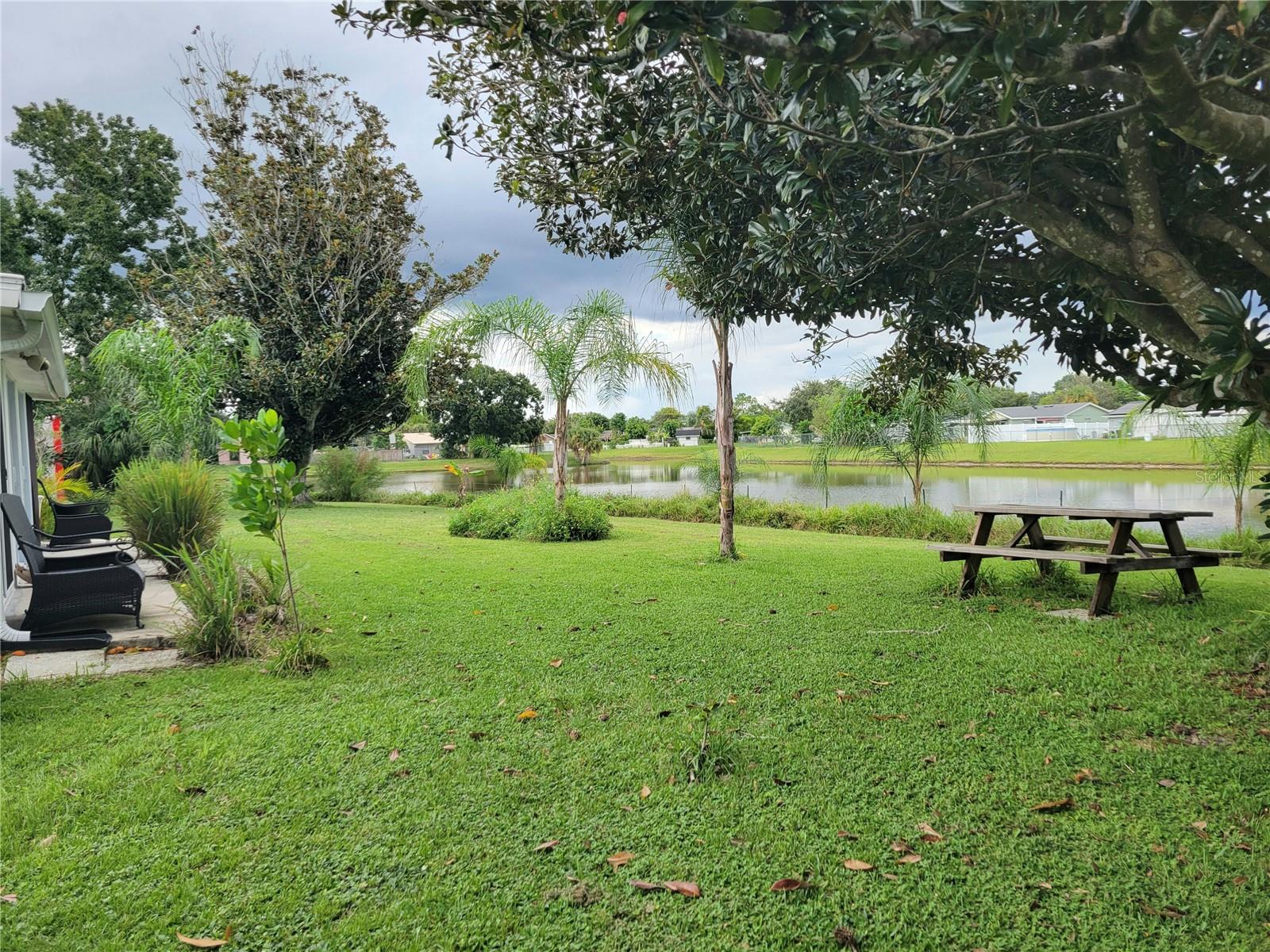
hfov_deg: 67.3
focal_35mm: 26
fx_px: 954
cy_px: 476
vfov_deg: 53.1
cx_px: 635
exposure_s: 1/588
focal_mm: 5.4
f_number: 1.8
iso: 40
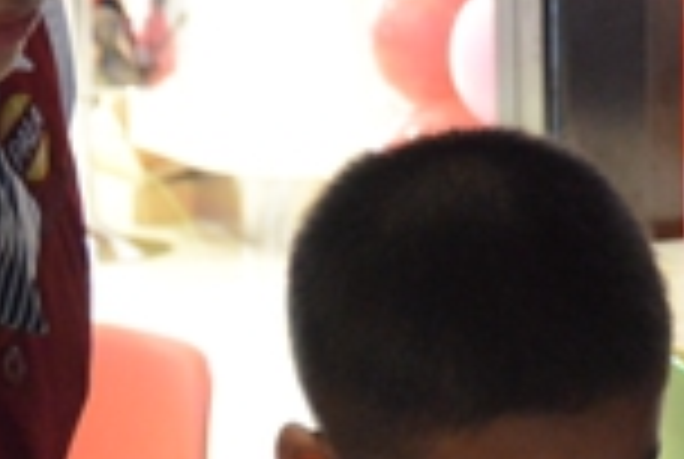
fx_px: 3503
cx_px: 652
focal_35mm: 184
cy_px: 594
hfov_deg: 11.1
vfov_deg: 7.4
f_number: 4
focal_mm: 35
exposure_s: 1/100
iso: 5000
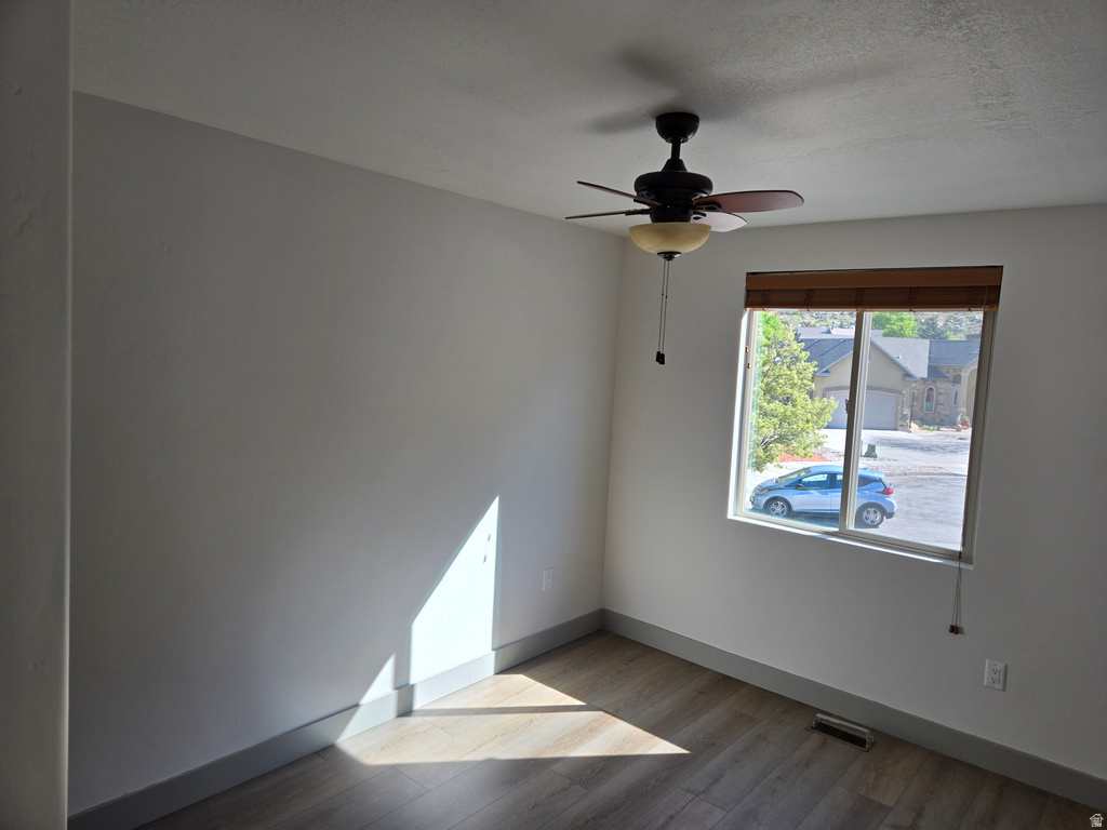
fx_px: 736
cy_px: 415
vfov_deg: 58.9
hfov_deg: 73.9
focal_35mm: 23
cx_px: 554
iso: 25
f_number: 1.8
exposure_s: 1/357
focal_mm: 5.4
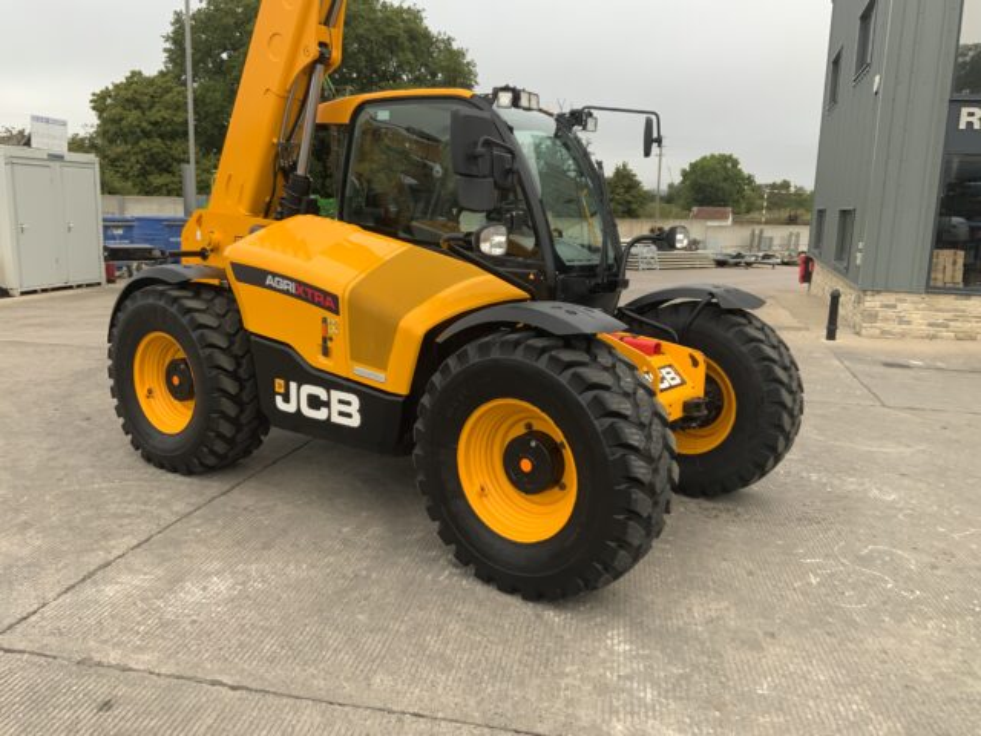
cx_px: 490
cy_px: 368
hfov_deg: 61.7
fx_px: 822
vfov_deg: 48.2
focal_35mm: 29
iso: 16
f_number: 1.8
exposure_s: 1/158
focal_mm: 3
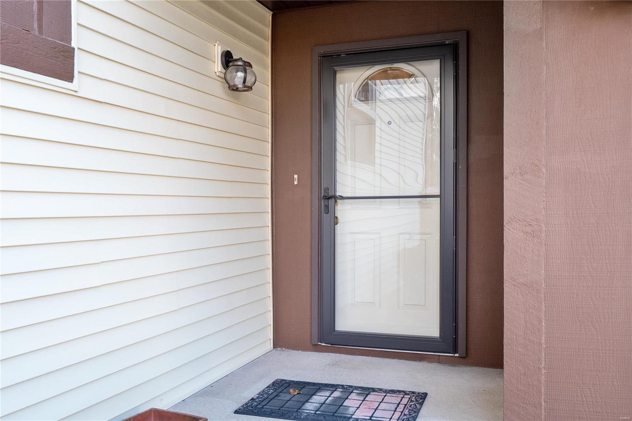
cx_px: 316
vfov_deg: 41.1
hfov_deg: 58.7
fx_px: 562
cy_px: 210
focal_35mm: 32
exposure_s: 1/20
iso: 400
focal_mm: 16
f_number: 7.1
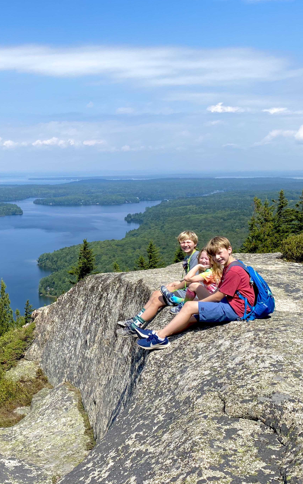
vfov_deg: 52.7
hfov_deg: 32.6
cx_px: 28
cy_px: 241
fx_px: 489
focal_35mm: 37
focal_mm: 4.25
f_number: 1.8
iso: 32
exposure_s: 1/2890
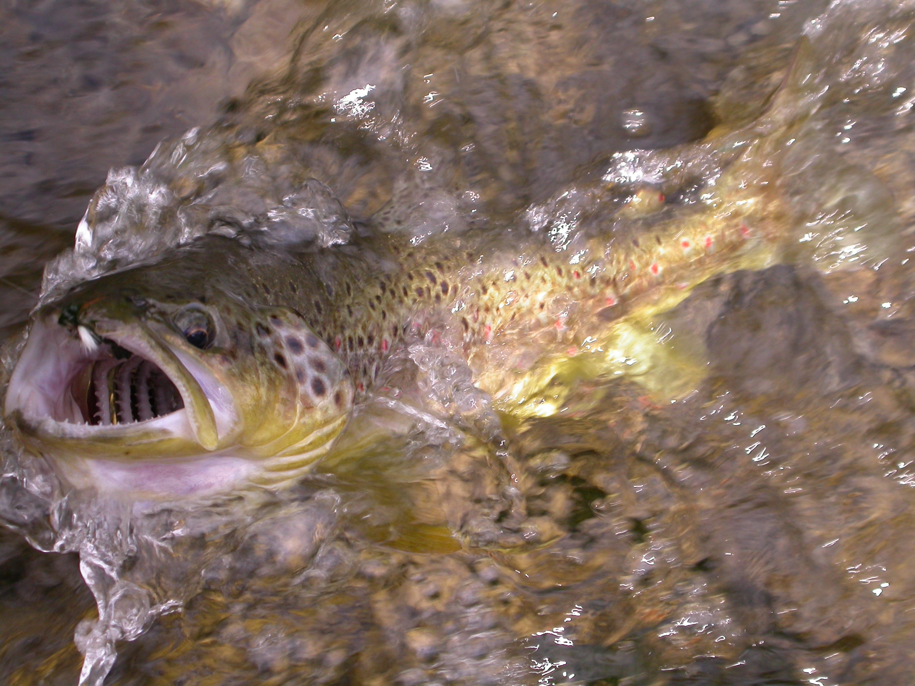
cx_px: 458
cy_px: 343
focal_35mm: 145
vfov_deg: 10.2
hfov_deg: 13.6
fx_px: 3833
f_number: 5.6
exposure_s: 1/244
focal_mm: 30
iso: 100
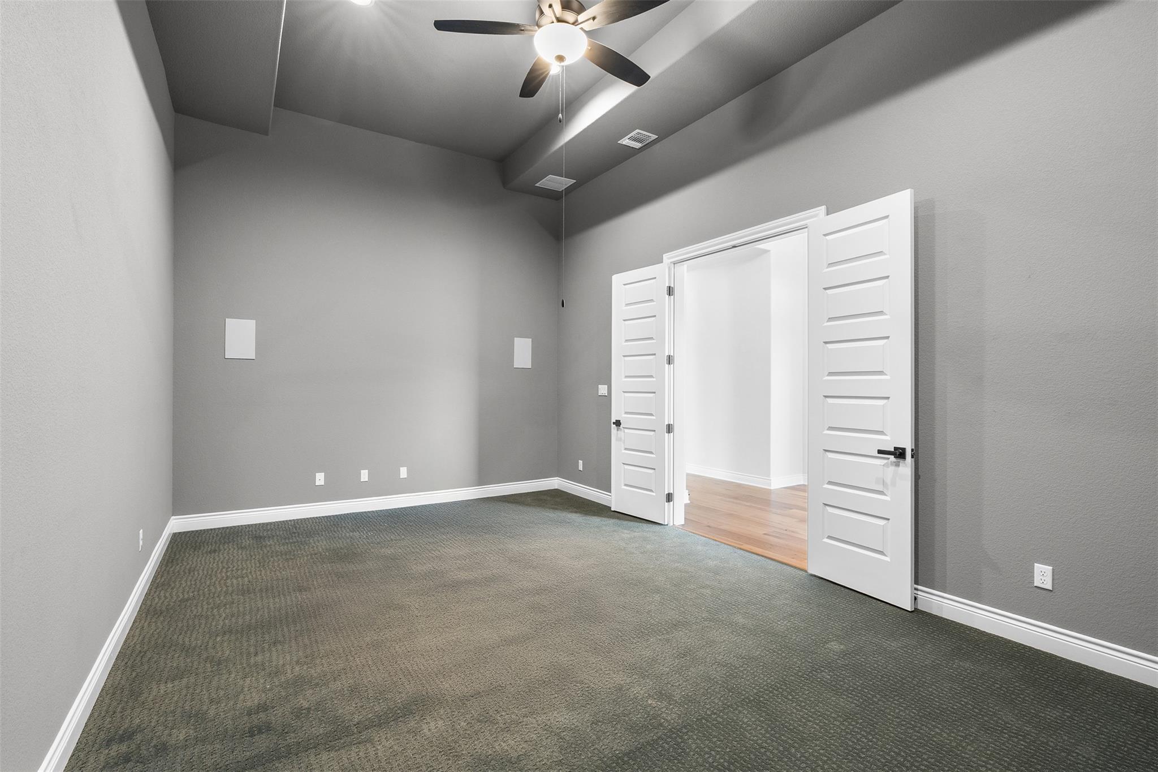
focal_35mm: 16
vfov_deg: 73.7
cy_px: 386
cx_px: 579
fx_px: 515
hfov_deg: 96.7
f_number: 10
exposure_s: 2.5
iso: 640
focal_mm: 16
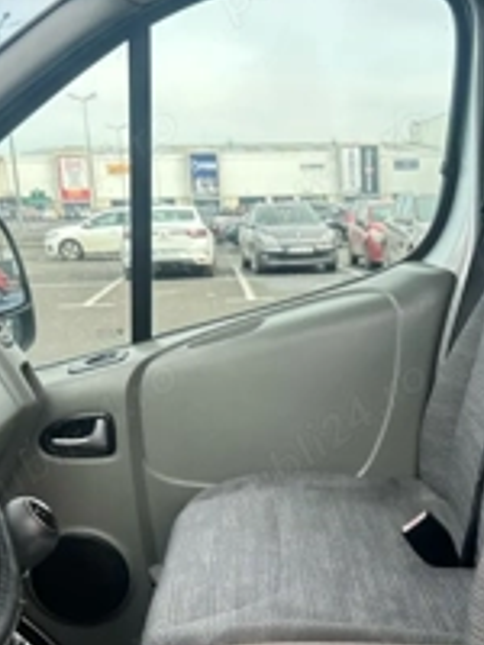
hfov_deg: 27.5
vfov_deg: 36.0
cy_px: 481
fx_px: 969
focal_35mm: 52
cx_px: 387
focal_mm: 5.7
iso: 50
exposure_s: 1/411
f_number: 1.5
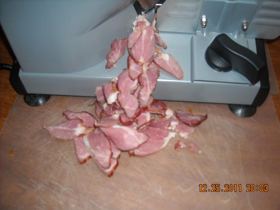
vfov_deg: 40.7
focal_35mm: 35
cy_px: 105
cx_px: 140
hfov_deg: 52.6
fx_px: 283
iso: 200
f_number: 2.8
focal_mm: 5.7
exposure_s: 1/60
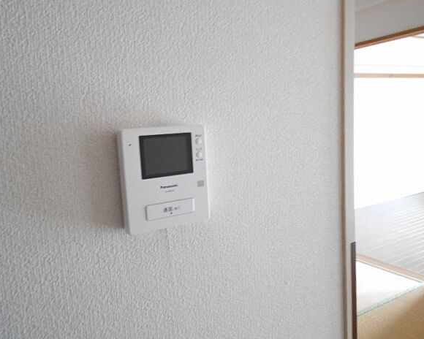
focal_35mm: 28
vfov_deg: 51.5
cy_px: 170
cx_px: 208
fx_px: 351
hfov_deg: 62.2
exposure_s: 1/15
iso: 400
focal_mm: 4.6
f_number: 3.2
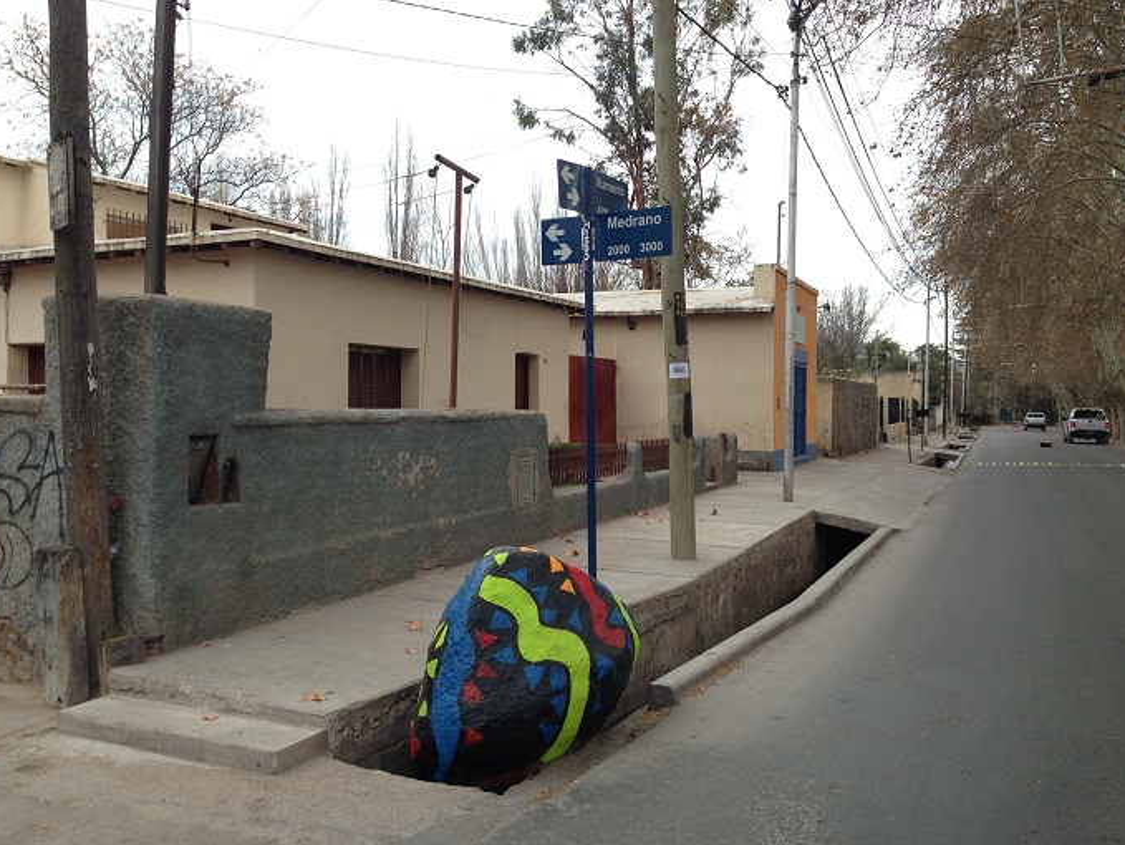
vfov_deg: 41.8
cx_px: 560
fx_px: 1106
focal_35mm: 34
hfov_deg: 53.9
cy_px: 420
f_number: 2.4
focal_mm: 4.12
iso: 50
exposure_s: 1/257
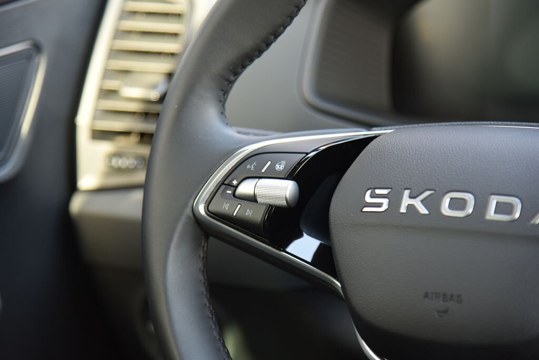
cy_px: 180
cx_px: 270
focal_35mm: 120
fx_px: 1798
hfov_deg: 17.1
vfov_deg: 11.4
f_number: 4
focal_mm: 120
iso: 500
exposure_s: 1/30
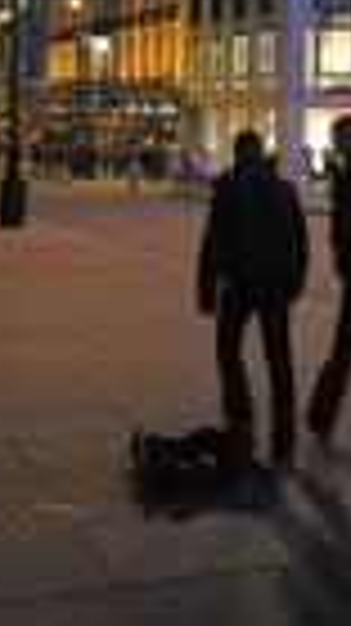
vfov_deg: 26.9
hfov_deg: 15.2
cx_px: 441
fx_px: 1260
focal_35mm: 76
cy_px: 54
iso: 1600
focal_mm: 24
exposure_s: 1/30
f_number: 5.6
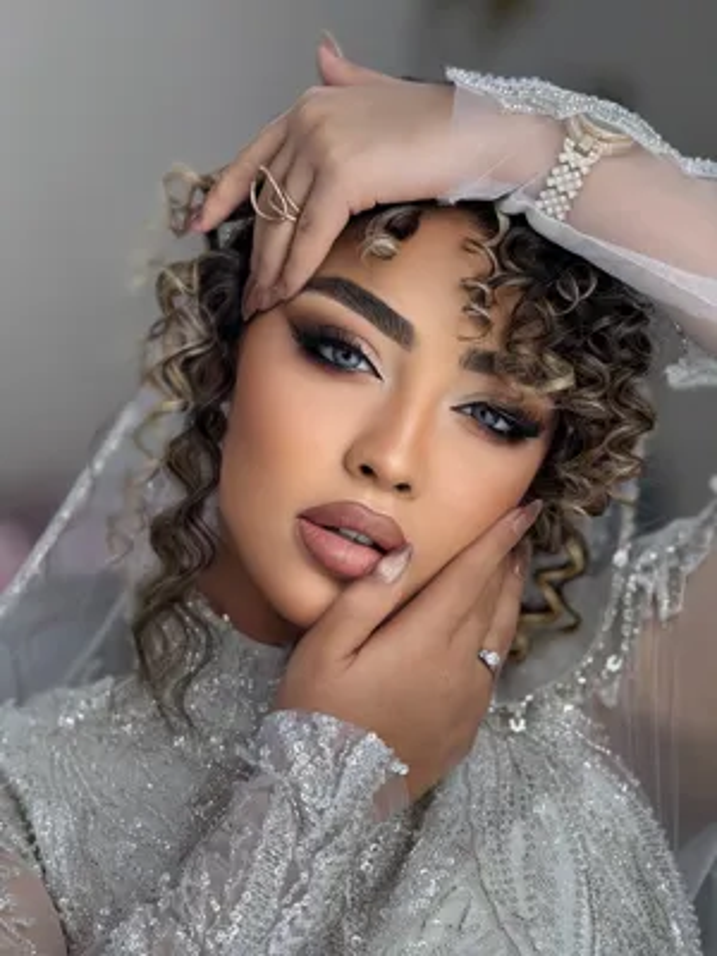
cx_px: 358
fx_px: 3314
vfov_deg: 16.4
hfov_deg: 12.3
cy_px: 478
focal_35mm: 120
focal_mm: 15.66
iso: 160
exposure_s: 1/100
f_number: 2.8
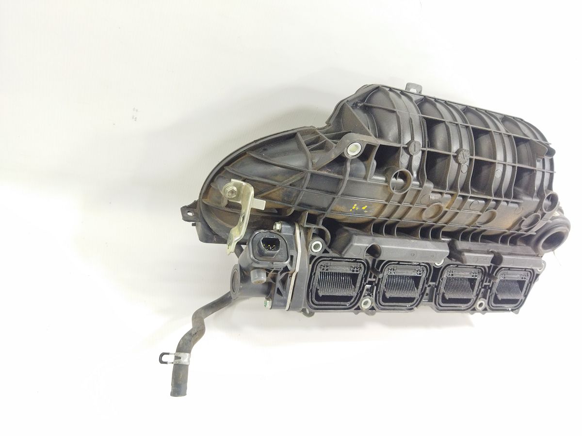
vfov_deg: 51.4
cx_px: 291
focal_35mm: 27
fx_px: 454
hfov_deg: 65.3
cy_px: 218
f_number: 1.79
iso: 198
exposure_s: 1/100
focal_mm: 4.71
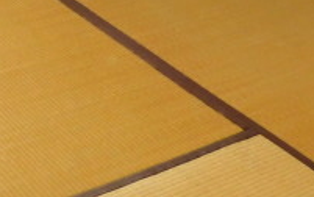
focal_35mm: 97
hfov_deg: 20.2
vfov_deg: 12.5
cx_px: -52
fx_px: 831
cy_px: -134
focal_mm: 4
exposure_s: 1/80
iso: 125
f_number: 3
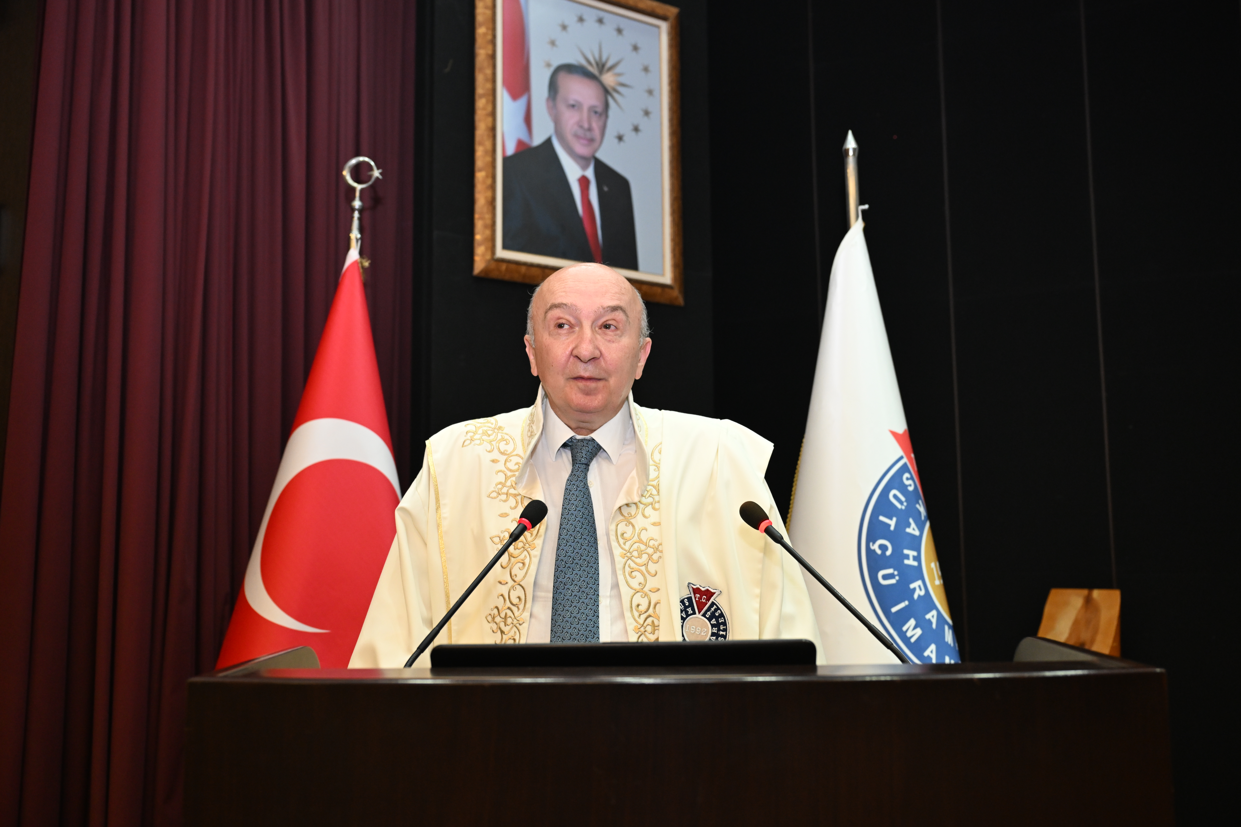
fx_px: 1155
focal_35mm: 34
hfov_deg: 56.5
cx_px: 620
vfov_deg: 39.4
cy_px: 414
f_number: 4
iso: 1600
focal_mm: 33.5
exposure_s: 1/100
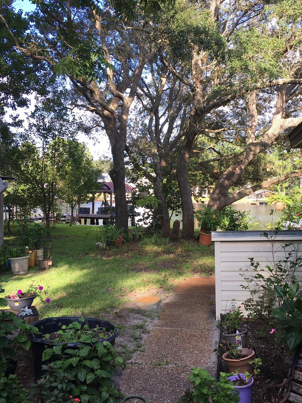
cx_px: 173
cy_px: 203
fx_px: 454
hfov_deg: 36.7
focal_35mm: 39
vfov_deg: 47.9
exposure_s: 1/248
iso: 25
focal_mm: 4.15
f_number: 2.2
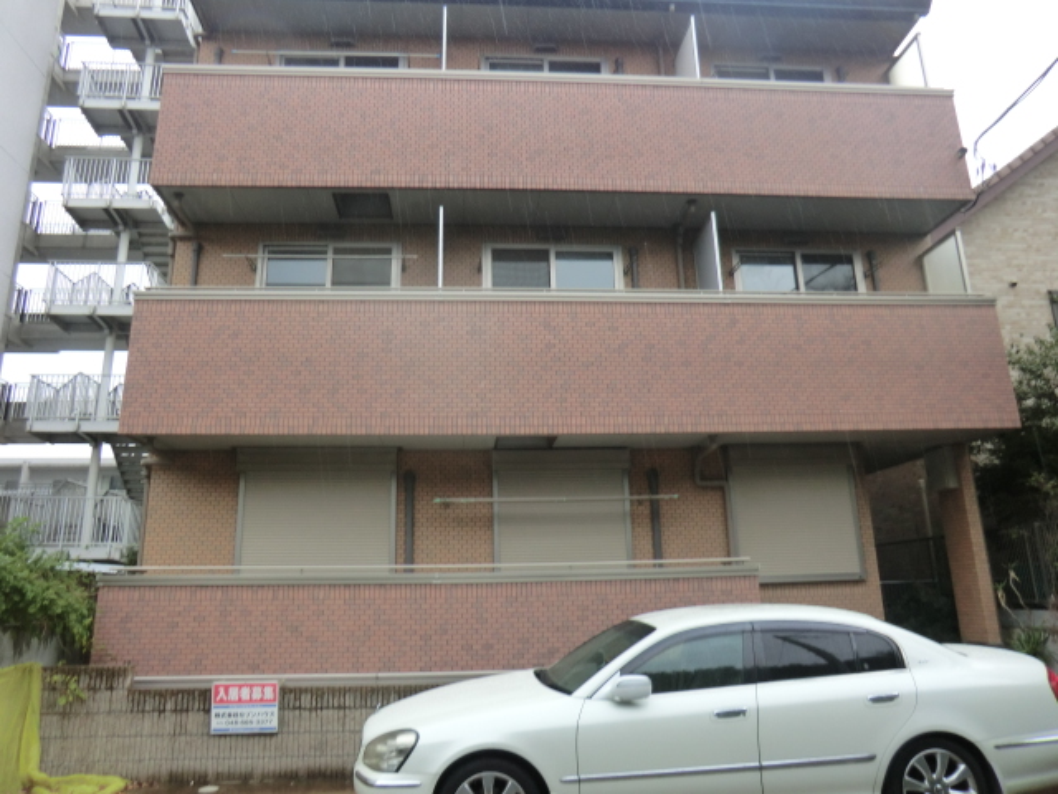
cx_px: 529
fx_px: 734
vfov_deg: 56.8
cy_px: 397
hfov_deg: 71.6
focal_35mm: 24
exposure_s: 1/80
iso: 80
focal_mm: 4.3
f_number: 3.2
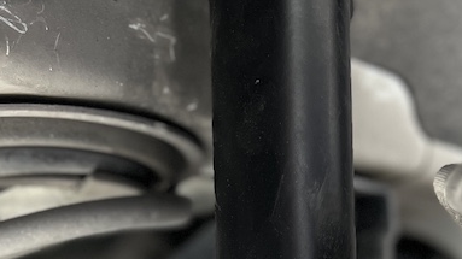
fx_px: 967
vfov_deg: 13.6
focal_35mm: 79
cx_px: 265
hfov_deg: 26.8
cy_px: 468
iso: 200
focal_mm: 5.7
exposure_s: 1/50
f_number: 1.5
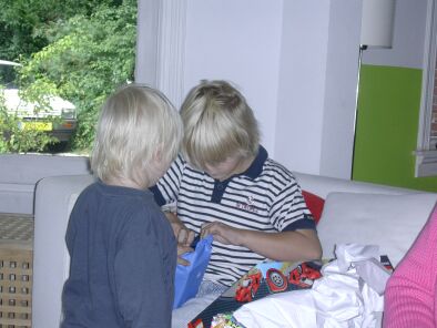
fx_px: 846
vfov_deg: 22.0
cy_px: 164
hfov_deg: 29.0
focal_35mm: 67
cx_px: 218
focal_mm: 10.2
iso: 70
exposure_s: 1/64
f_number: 3.6
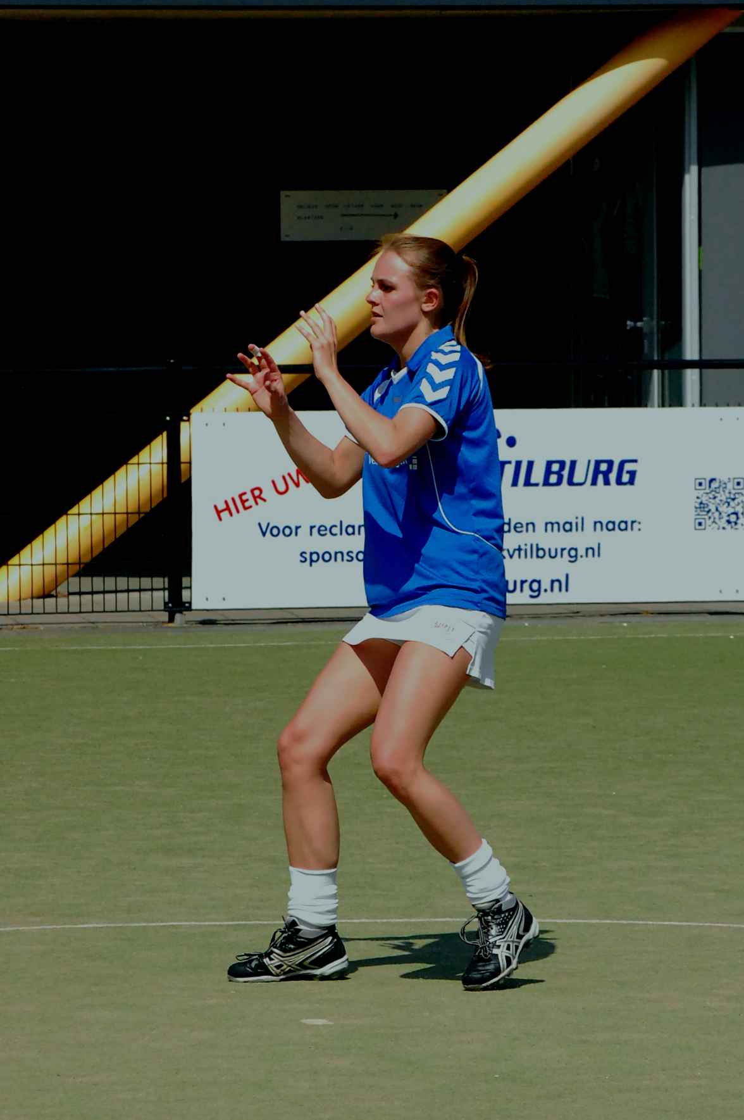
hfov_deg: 9.0
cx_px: 372
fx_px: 4752
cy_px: 560
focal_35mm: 153
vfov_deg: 13.4
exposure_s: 1/2000
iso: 1600
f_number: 11
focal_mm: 102
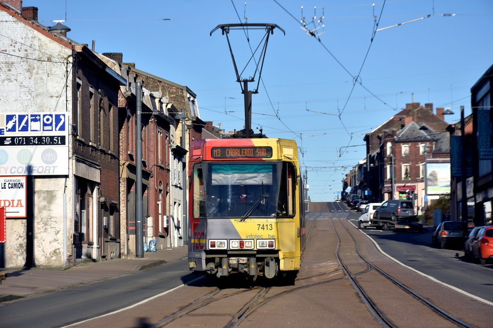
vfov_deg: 12.2
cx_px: 246
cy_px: 164
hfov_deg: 18.2
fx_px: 1541
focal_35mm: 112
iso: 160
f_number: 8
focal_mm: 75
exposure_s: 1/1000
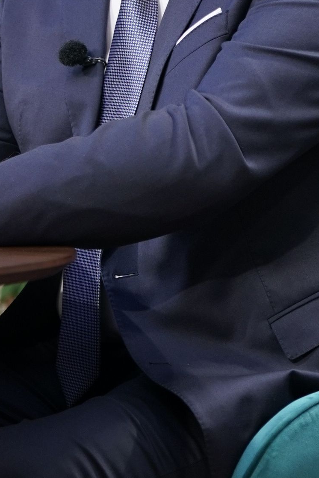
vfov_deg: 11.0
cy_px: 97
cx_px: 11
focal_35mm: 186
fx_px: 2471
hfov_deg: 7.4
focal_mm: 52
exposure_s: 1/250
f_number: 2.8
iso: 800
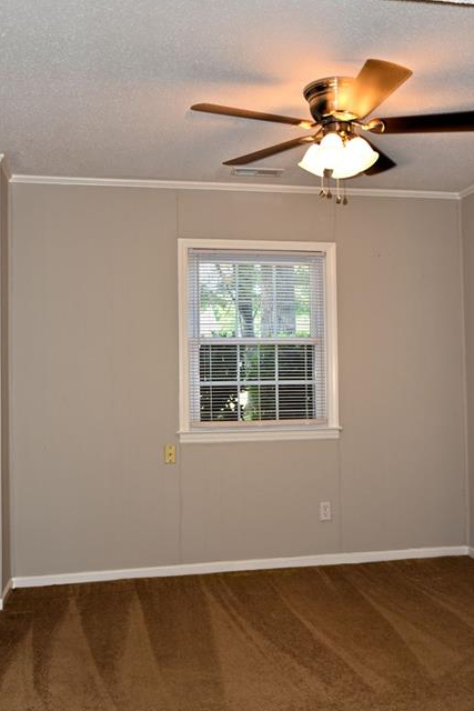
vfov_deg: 53.1
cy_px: 346
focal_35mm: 36
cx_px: 246
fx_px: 711
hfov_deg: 36.9
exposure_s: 1/60
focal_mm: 20
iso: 250
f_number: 3.5
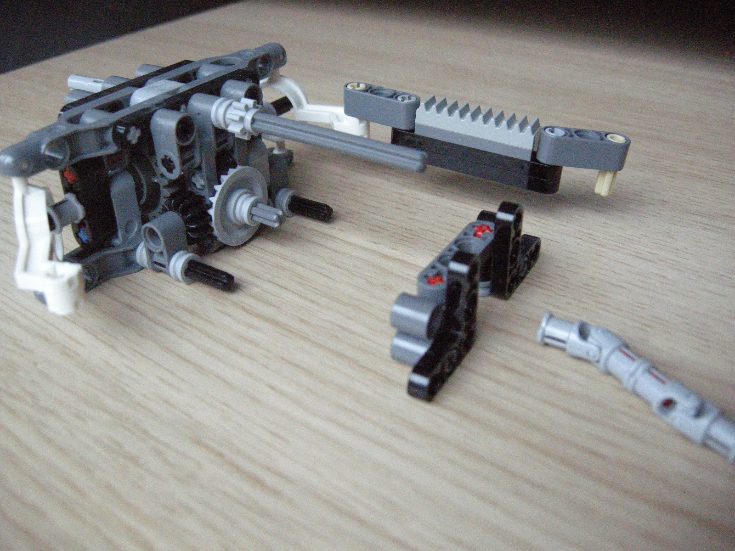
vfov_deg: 40.7
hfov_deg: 52.6
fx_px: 743
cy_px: 276
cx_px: 368
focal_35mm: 35
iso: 1411
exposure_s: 1/135
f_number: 2.7
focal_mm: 7.5
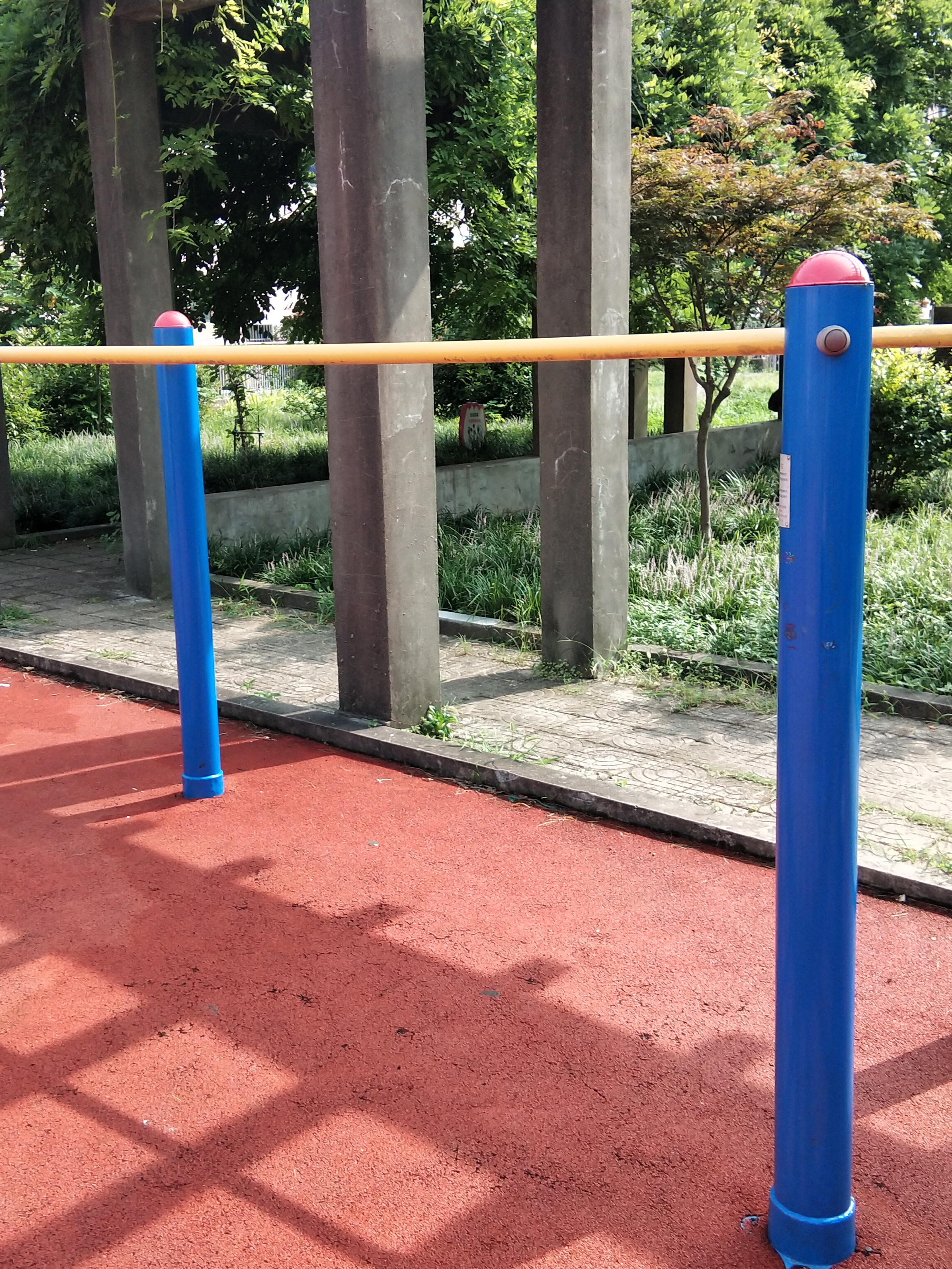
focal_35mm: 42
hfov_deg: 34.3
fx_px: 1540
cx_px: 434
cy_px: 644
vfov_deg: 44.8
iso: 50
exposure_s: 1/241
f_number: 2.2
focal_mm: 3.69
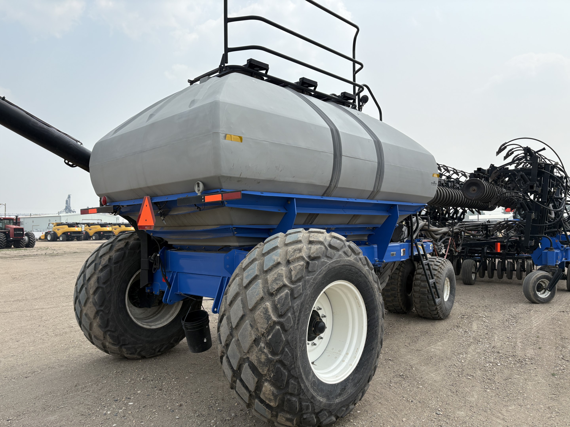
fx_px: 428
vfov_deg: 53.1
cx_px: 285
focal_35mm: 26
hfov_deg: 67.3
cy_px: 214
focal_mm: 5.96
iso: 50
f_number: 1.6
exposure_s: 1/4329
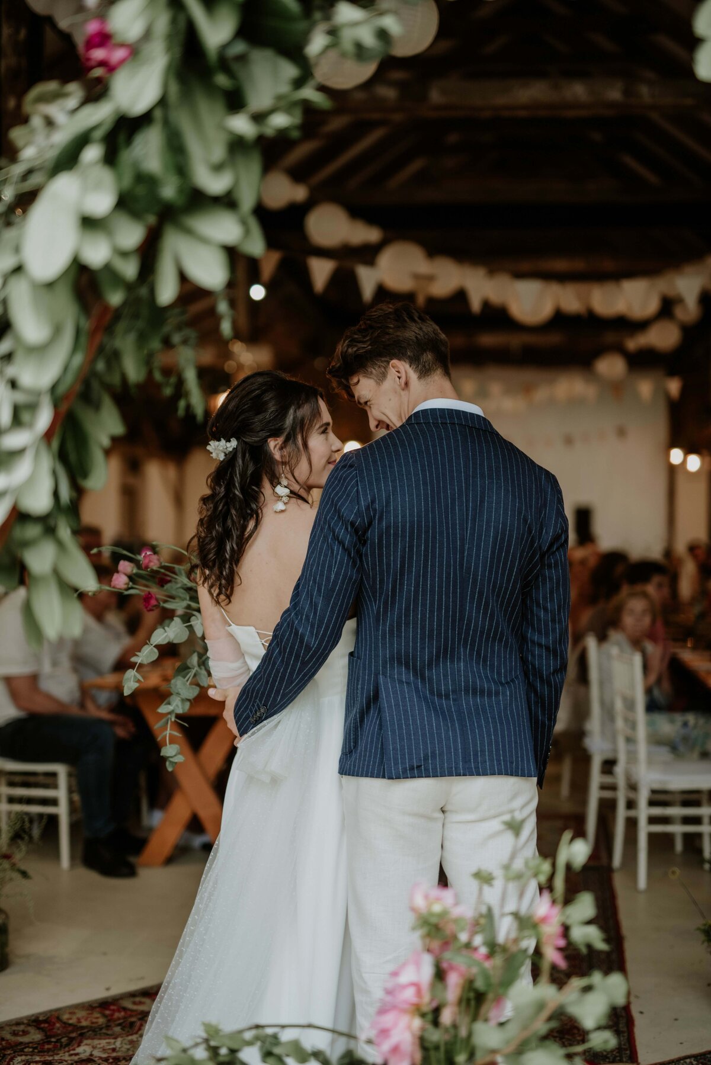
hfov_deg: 27.0
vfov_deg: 39.6
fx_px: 1480
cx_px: 356
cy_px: 532
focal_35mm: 50
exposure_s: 1/200
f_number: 1.4
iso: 250
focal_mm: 50
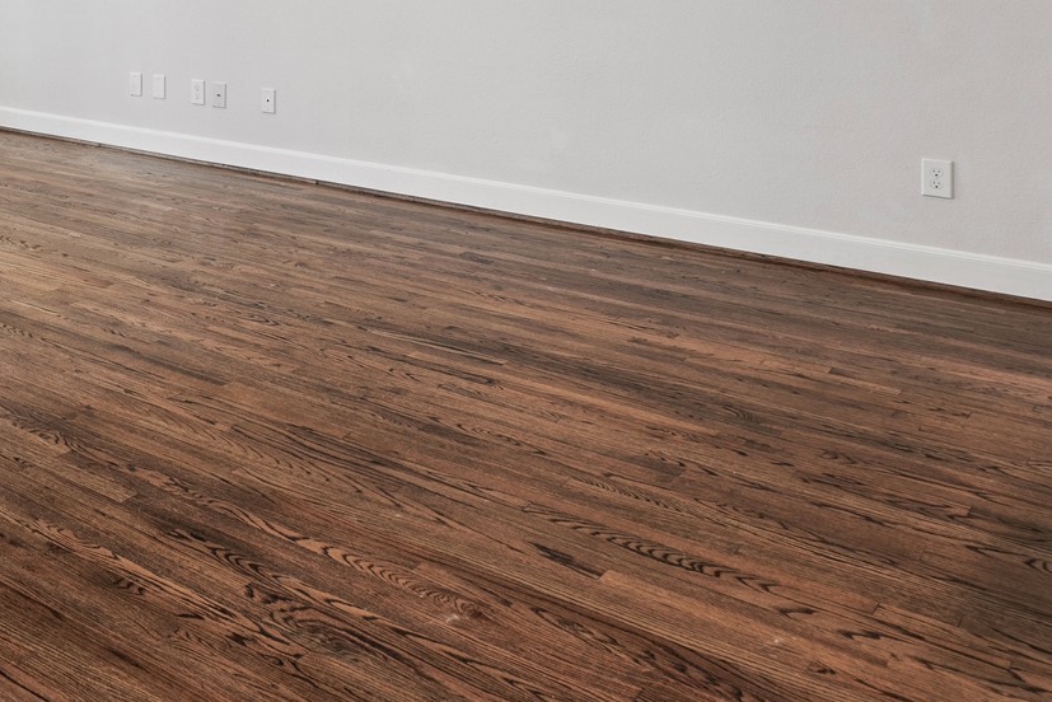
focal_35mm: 42
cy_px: -79
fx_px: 1228
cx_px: -46
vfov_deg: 28.8
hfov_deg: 39.7
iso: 200
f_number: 9
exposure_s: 1.3
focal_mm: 16
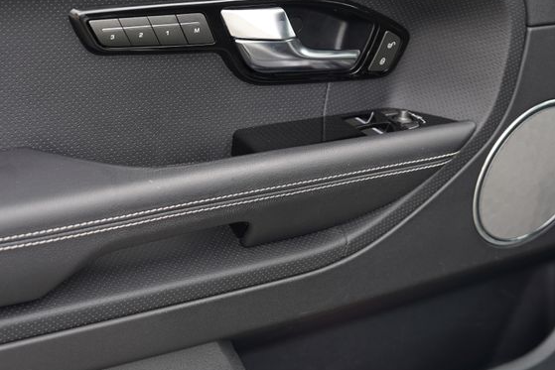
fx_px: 1018
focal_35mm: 66
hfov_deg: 30.5
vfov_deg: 20.4
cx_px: 286
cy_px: 73
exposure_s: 1/60
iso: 100
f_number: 4
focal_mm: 36
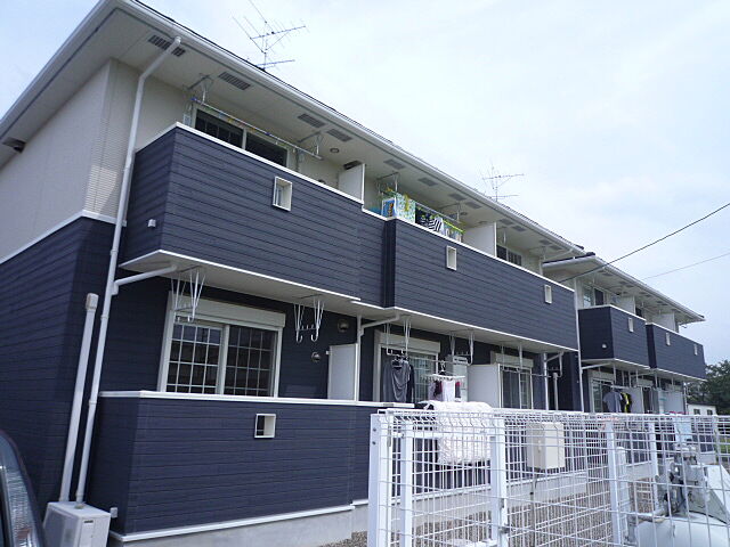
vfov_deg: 54.9
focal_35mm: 25
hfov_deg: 69.4
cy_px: 274
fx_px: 527
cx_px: 365
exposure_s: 1/800
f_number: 4.5
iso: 100
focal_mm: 4.4
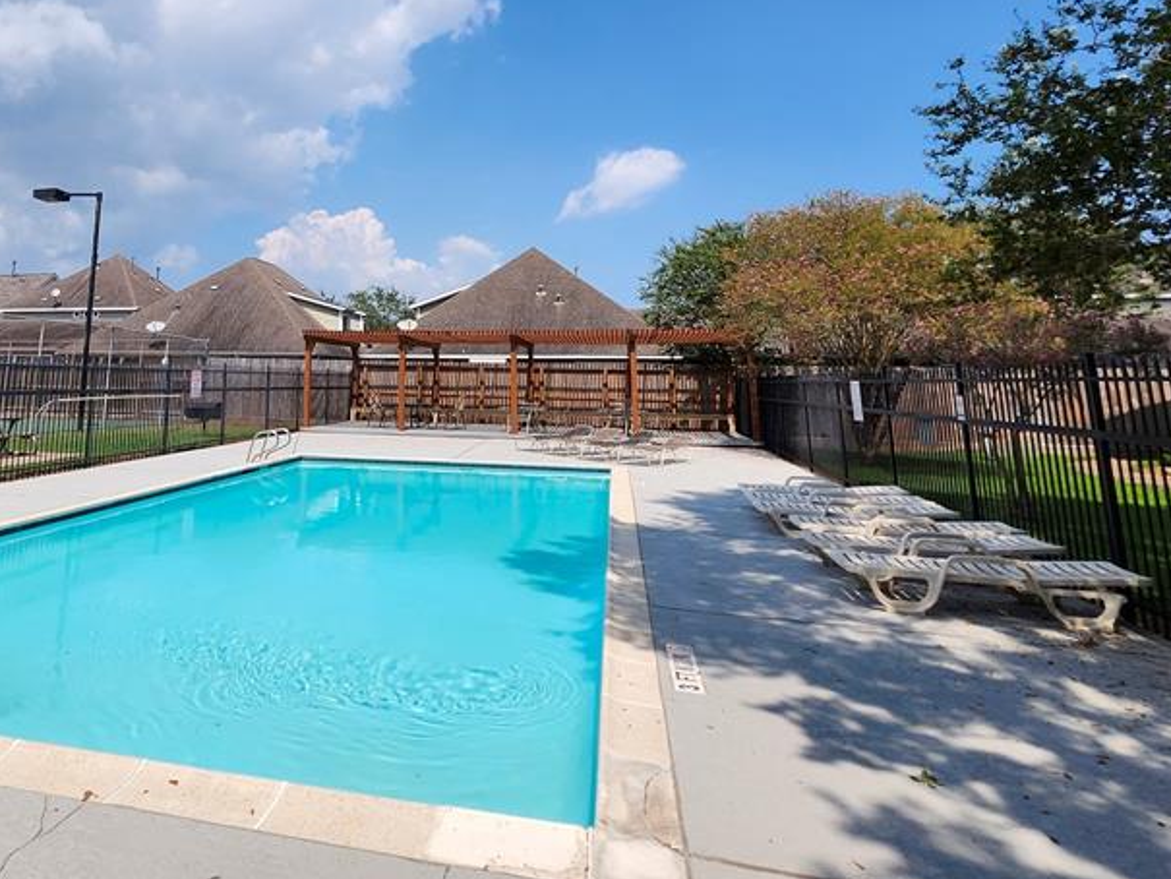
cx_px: 397
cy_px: 228
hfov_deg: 74.2
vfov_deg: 58.2
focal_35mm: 22
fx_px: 744
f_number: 2.2
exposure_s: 1/2324
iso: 40
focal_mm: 1.74
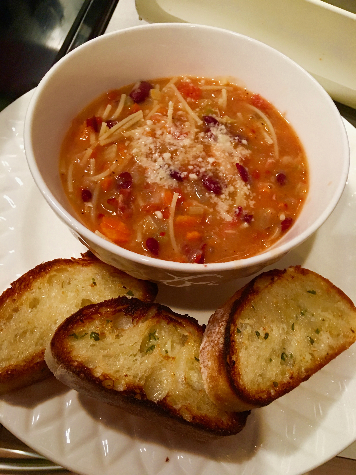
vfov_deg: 61.7
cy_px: 238
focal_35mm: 29
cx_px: 178
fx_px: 398
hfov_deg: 48.2
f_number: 2.2
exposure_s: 1/15
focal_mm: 4.15
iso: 80
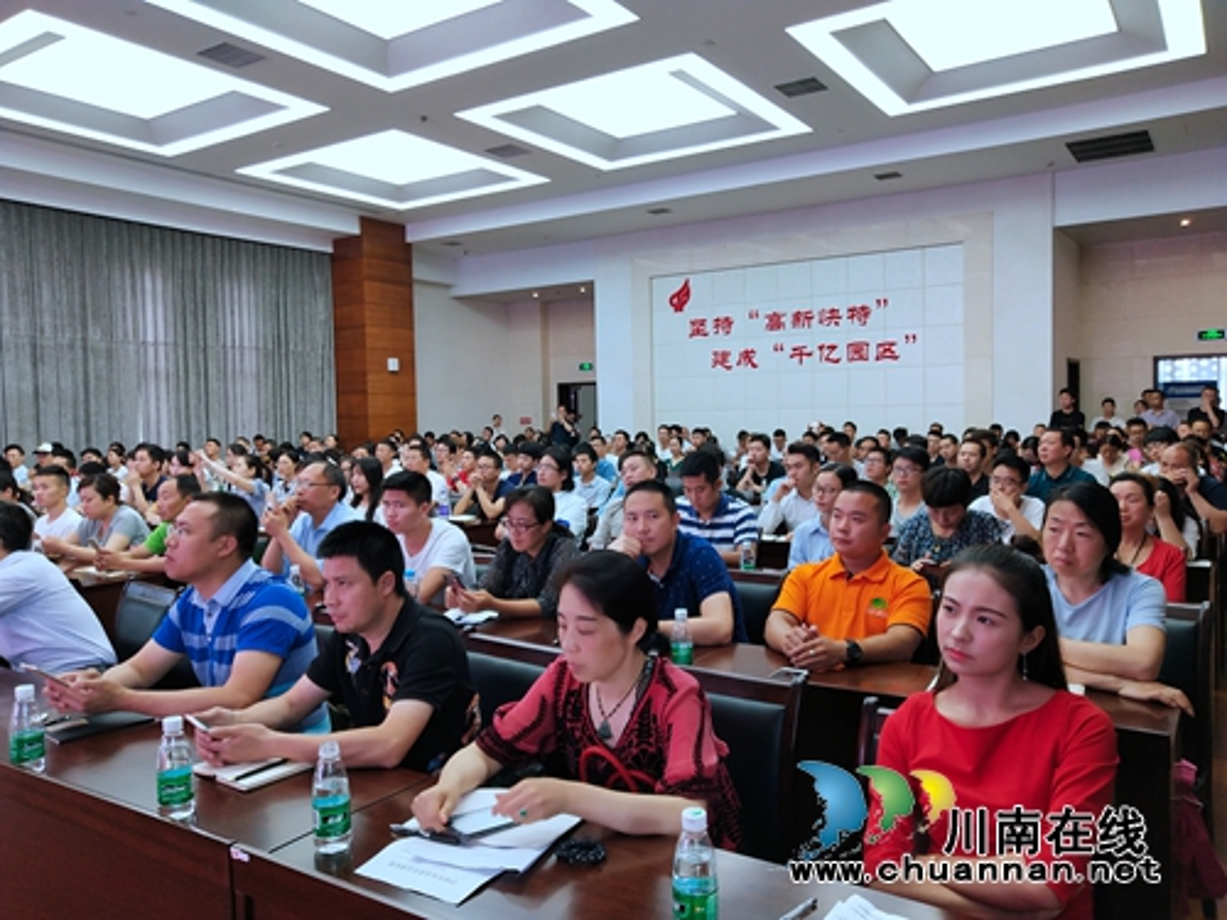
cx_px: 614
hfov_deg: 60.0
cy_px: 460
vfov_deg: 46.8
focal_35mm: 30
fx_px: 1063
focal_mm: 3.95
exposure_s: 1/60
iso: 205
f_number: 1.8
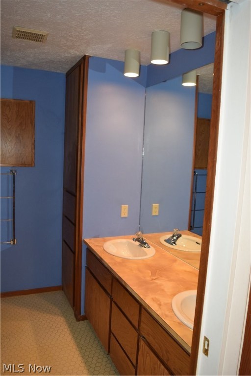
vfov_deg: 67.4
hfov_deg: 47.9
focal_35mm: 27
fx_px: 282
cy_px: 188
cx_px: 126
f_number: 4.5
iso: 800
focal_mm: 18
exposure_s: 1/80
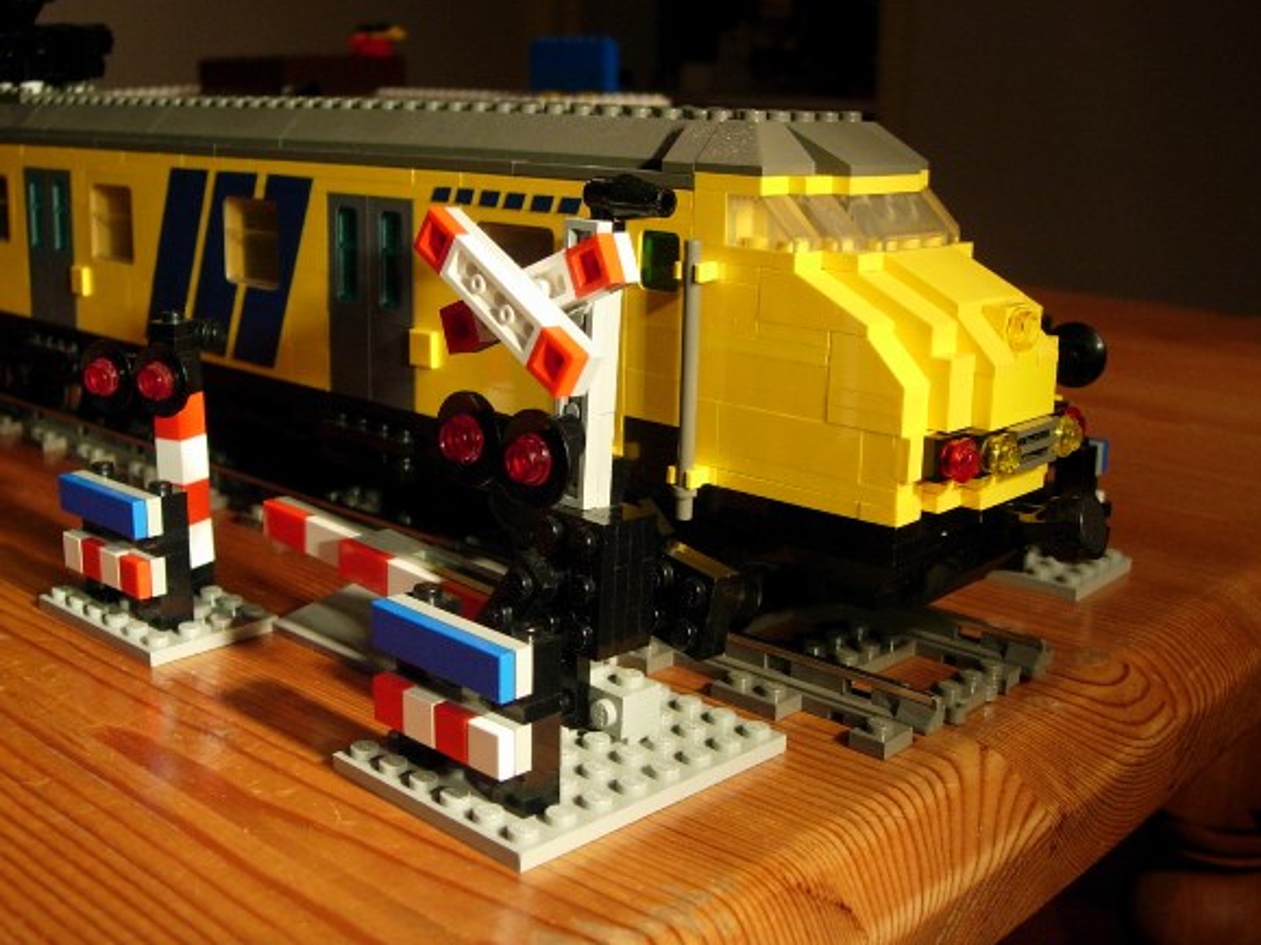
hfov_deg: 44.8
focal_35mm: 42
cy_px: 492
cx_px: 575
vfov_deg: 34.3
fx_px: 1530
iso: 125
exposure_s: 1/32
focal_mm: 7.8
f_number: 2.8
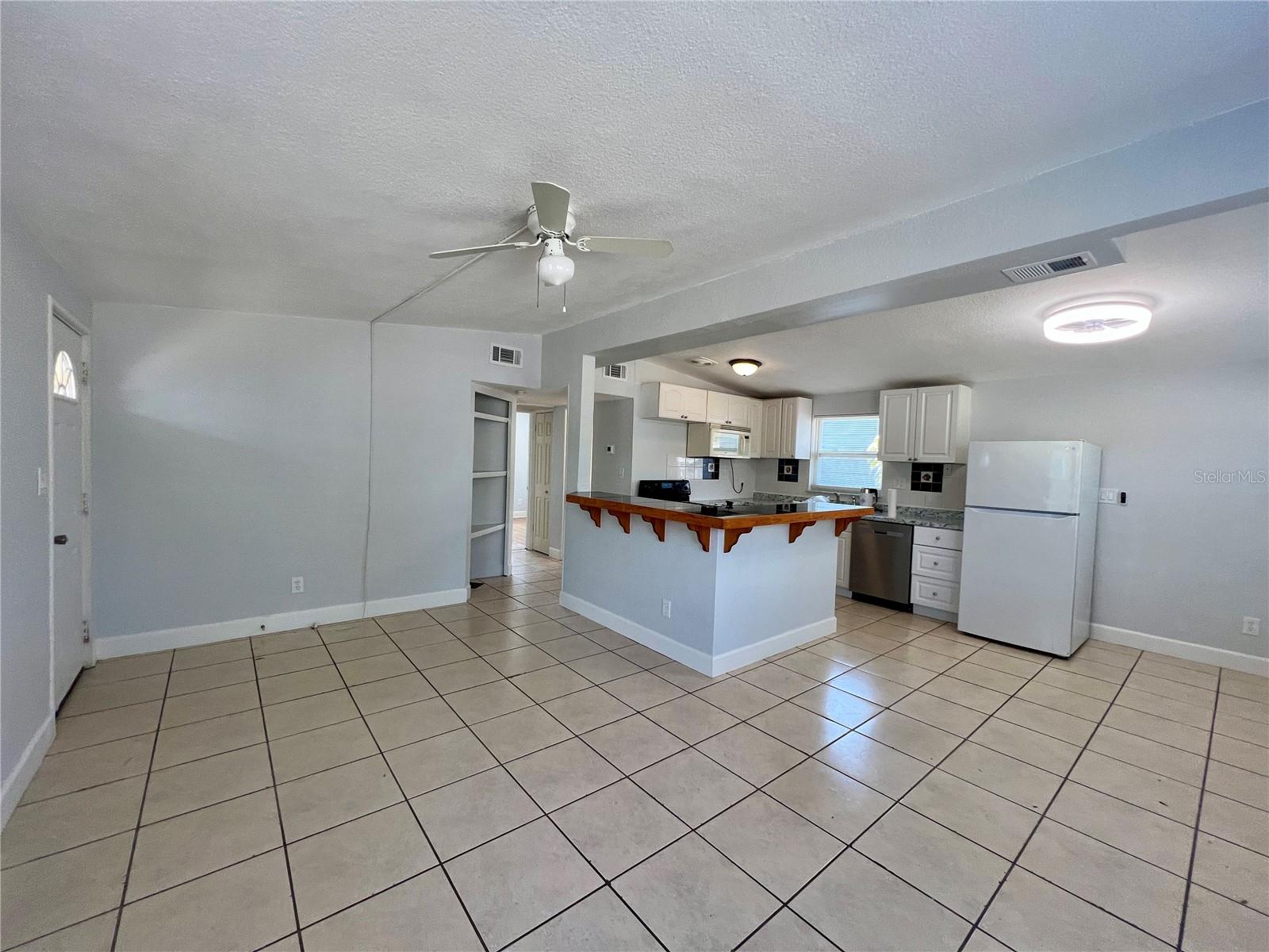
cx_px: 634
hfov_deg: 106.2
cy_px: 476
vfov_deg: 89.9
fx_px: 477
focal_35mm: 13
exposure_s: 1/100
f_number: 1.8
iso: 100
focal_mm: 1.57
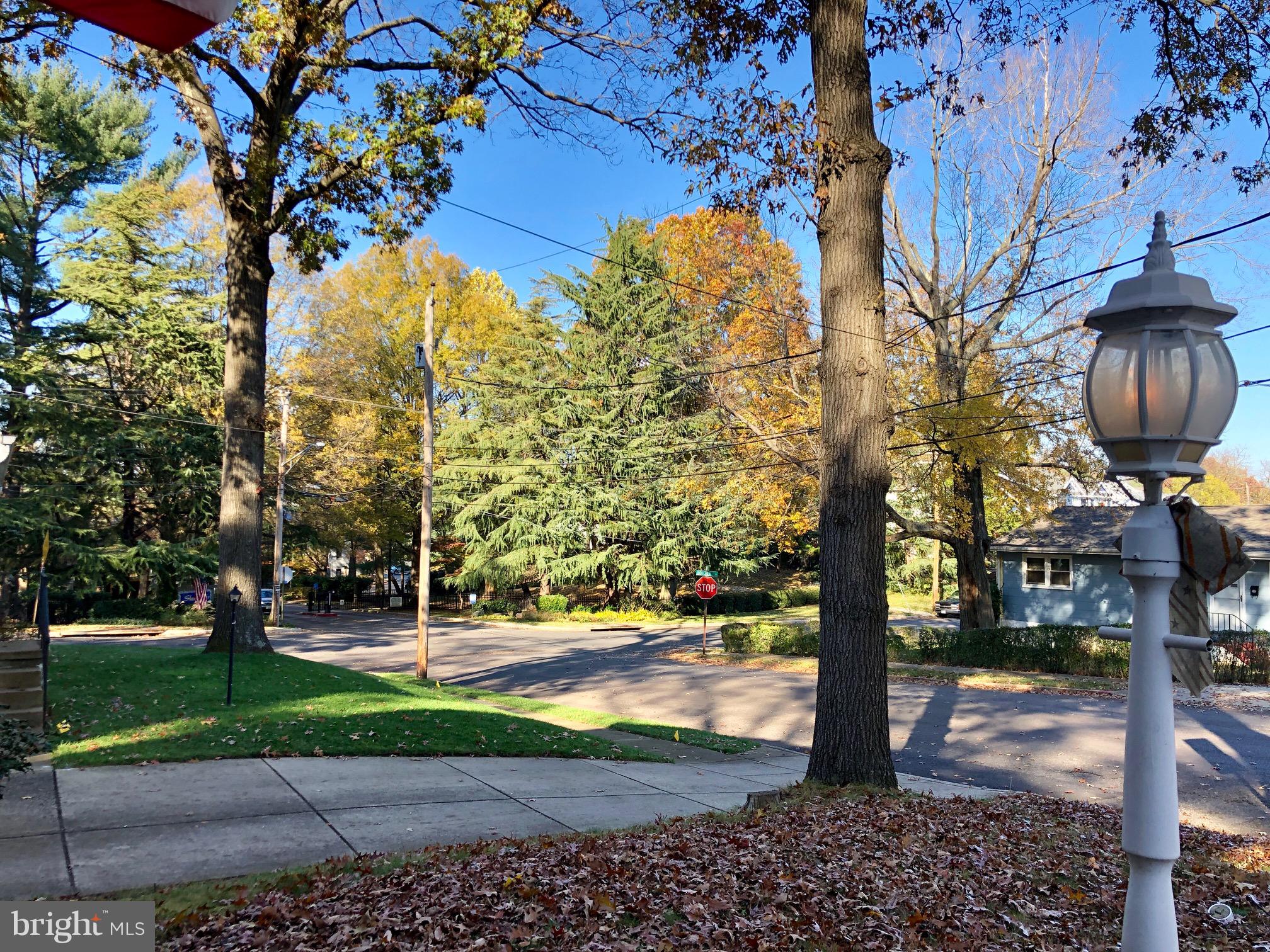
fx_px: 1027
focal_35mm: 28
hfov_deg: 63.4
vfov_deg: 49.7
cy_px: 476
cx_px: 635
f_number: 1.8
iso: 20
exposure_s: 1/353
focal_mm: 4
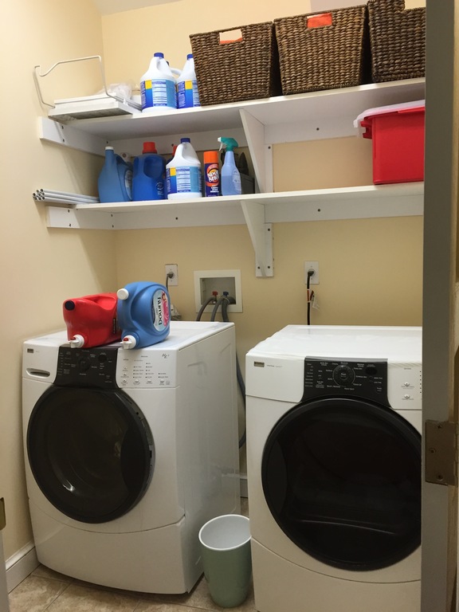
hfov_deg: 48.2
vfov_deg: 61.7
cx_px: 230
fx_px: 513
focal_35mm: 29
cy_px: 306
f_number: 2.2
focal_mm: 4.15
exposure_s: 1/30
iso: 50
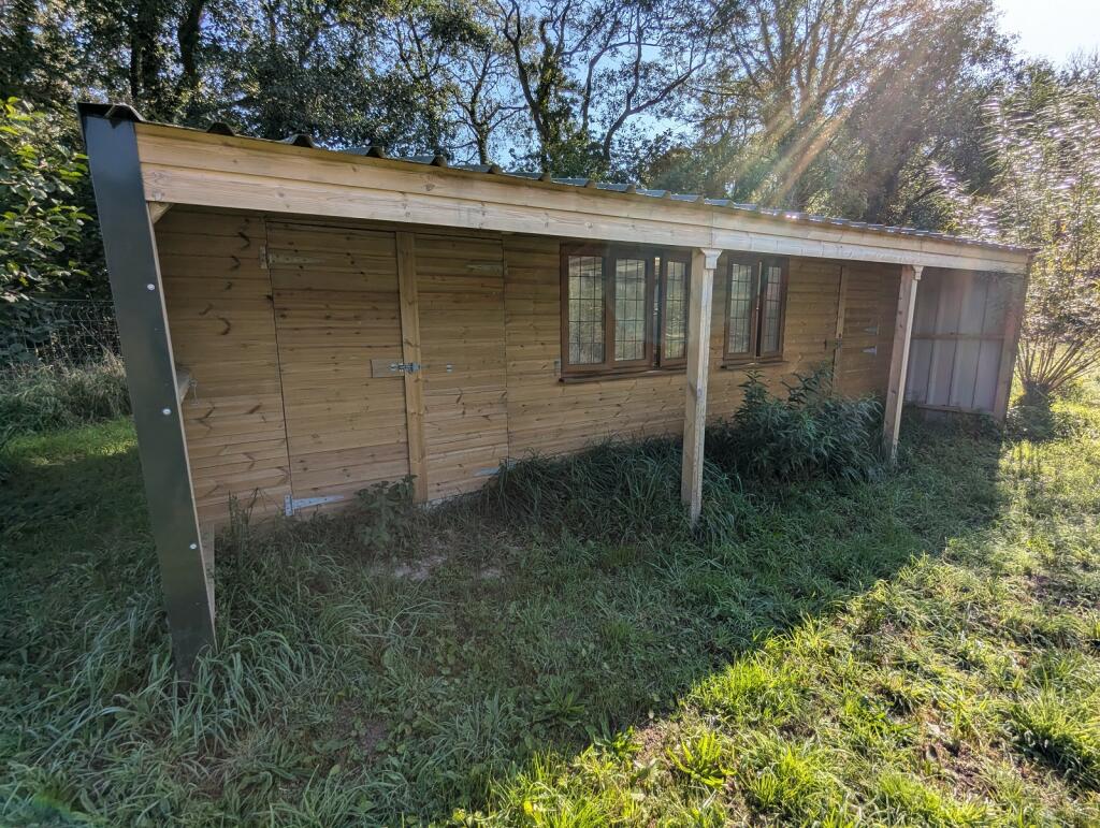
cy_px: 414
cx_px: 550
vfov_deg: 78.2
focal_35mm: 16
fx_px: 509
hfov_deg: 94.4
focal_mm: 2.35
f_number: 2.2
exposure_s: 1/1174
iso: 48
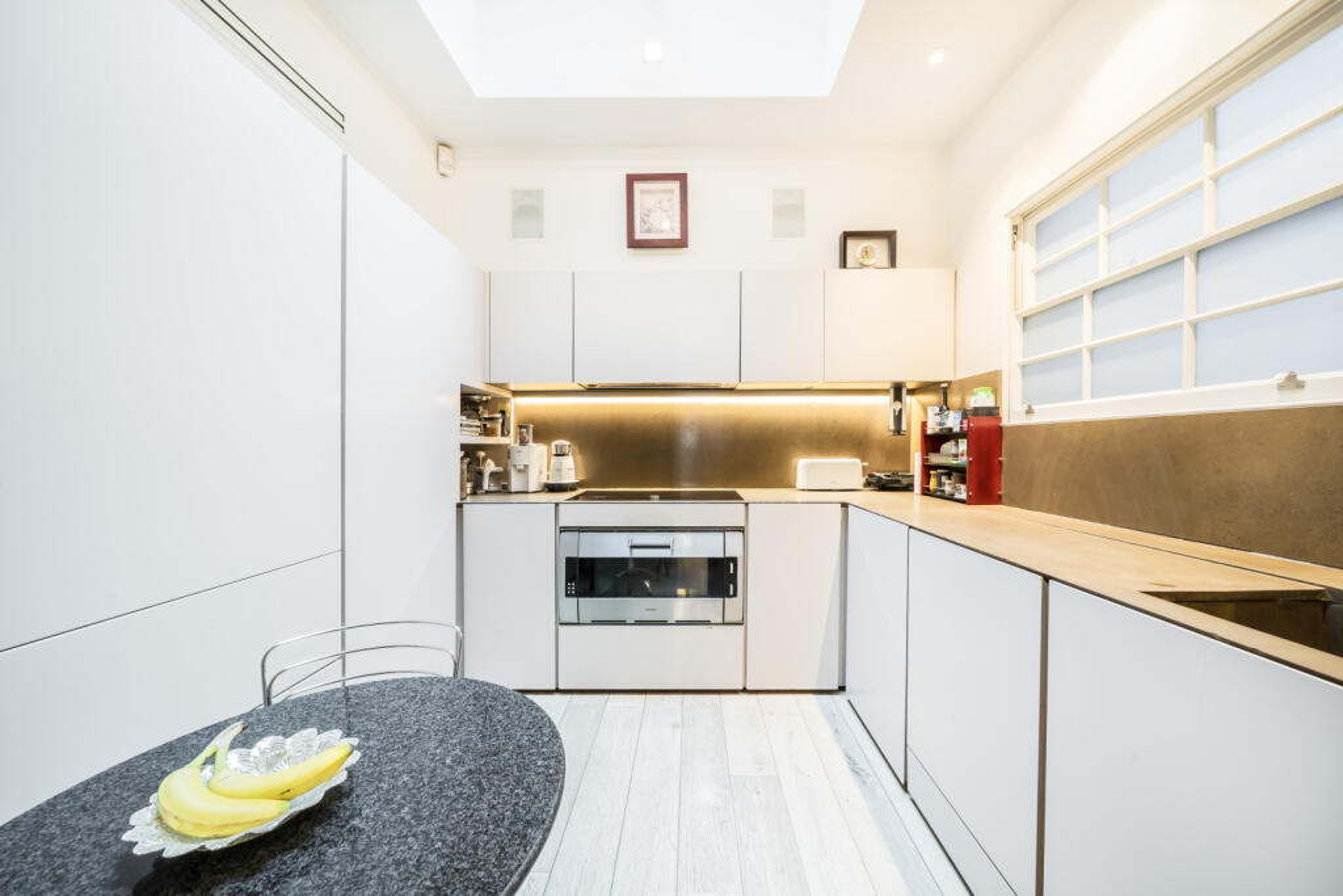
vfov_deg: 90.0
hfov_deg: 112.6
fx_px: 448
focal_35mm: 12
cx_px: 672
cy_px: 448
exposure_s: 1/2
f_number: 11
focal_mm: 12
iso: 640
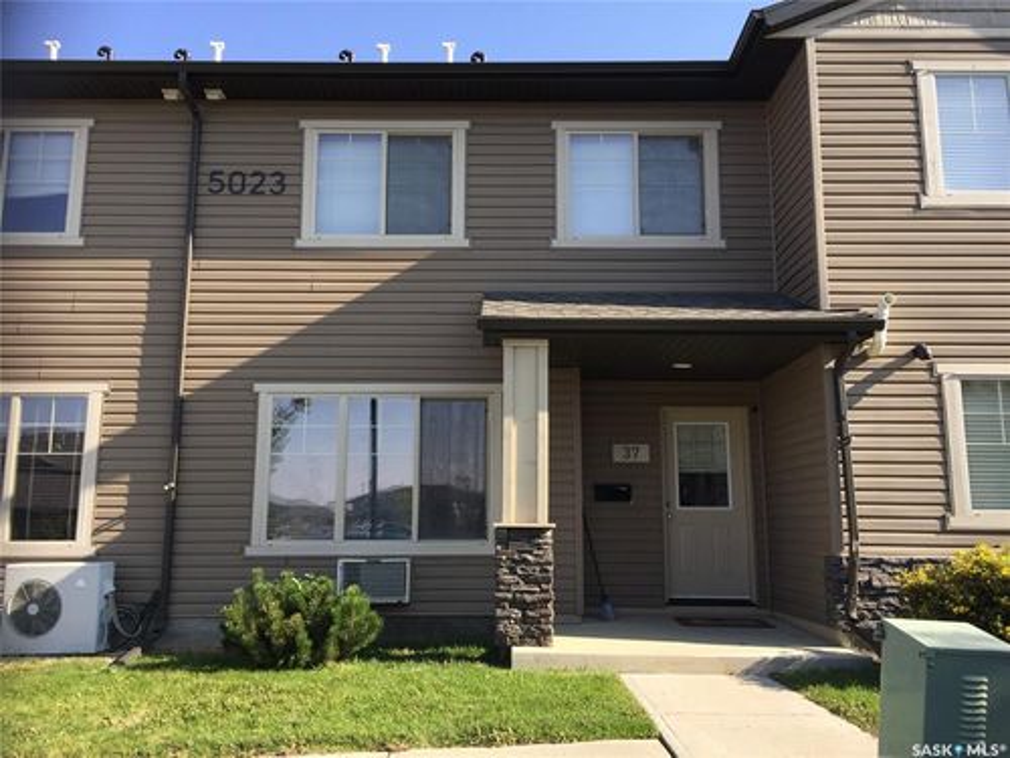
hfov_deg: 61.7
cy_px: 379
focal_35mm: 29
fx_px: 846
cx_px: 505
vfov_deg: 48.2
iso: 32
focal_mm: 4.15
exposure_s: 1/732
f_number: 2.2
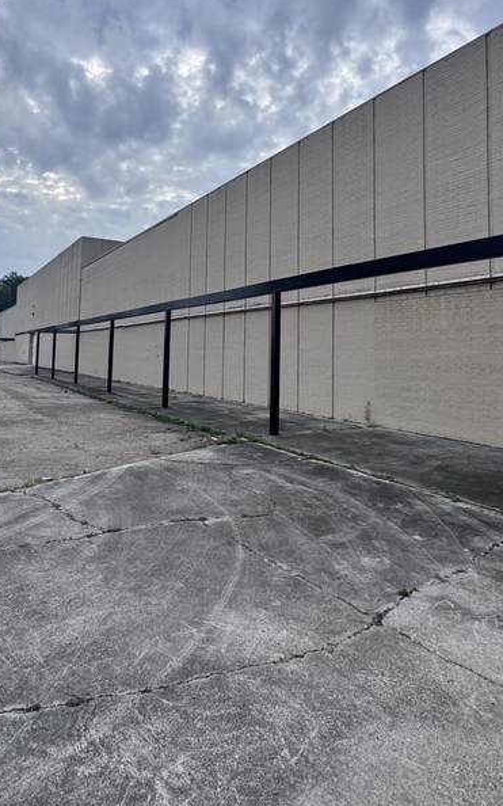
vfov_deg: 73.9
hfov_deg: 50.8
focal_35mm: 24
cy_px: 320
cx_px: 212
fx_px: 527
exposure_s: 1/1178
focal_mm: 2.22
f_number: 2.2
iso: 40
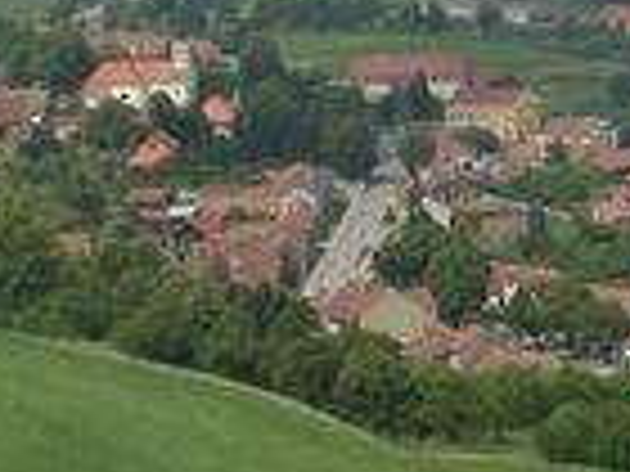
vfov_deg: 9.1
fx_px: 2967
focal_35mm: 163
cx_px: 747
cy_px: 117
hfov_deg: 11.9
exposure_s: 1/250
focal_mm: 6.3
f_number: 8.4
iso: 80
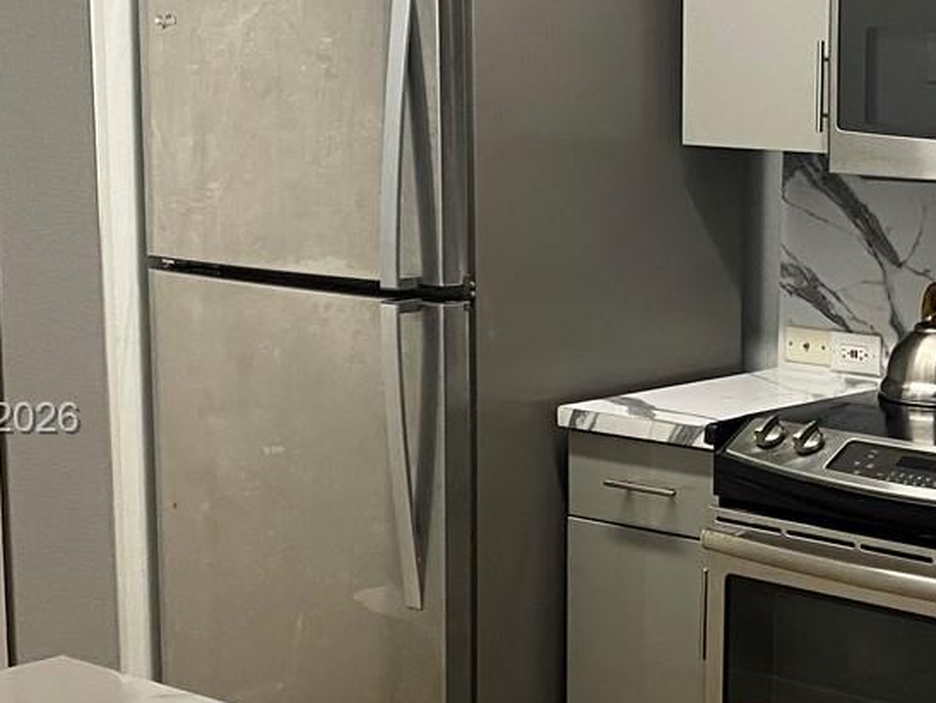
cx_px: 915
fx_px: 2056
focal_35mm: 76
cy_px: 421
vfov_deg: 19.4
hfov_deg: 24.6
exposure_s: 1/60
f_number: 1.8
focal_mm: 4.25
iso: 125
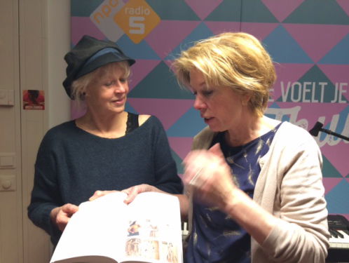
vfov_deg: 48.3
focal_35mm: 29
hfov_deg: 61.6
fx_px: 293
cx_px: 174
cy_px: 132
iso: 100
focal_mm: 4.15
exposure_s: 1/33
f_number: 2.2
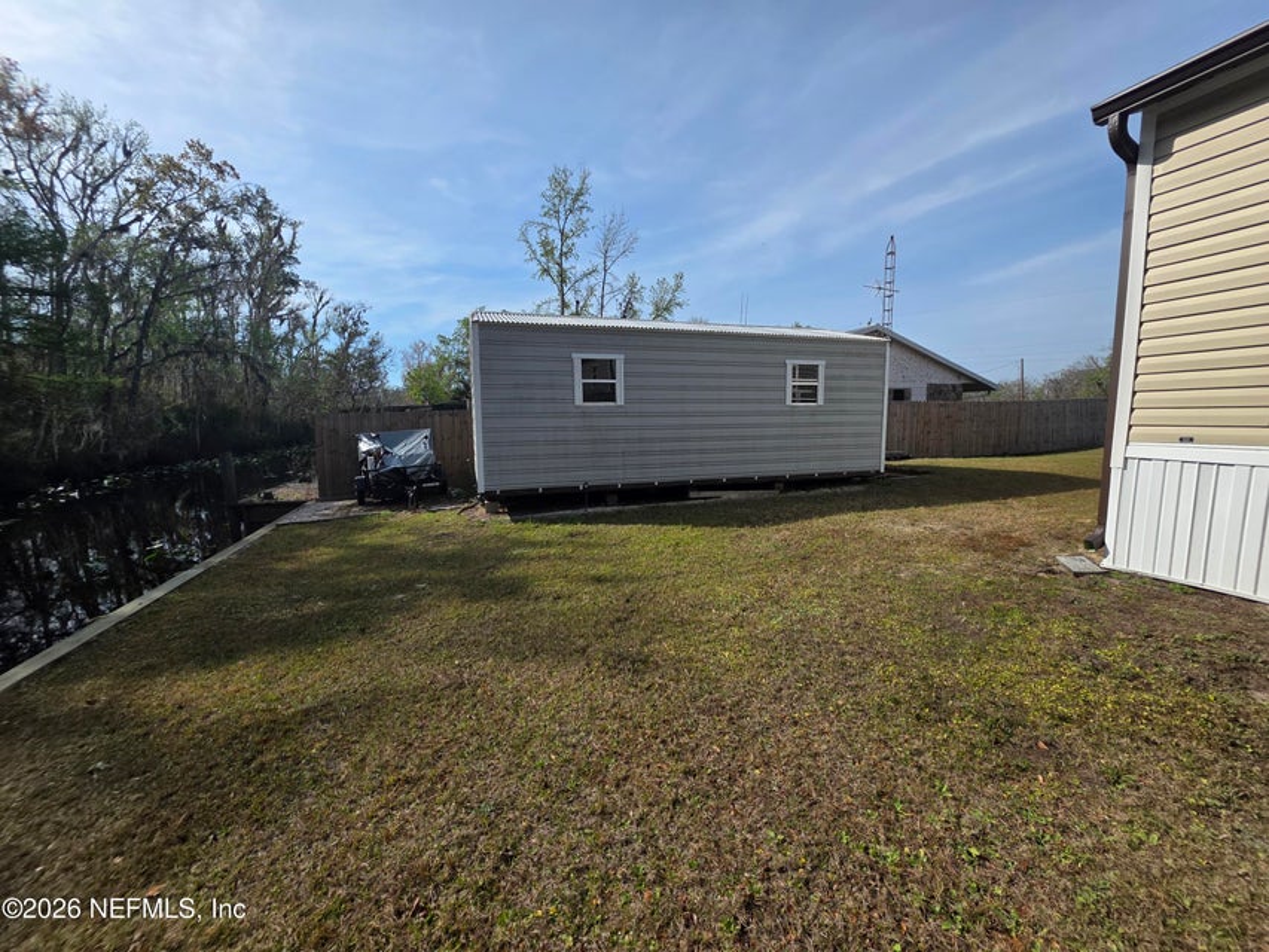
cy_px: 476
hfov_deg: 106.2
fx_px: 477
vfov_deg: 89.9
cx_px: 634
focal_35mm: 13
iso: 40
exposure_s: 1/2945
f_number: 1.9
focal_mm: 2.2
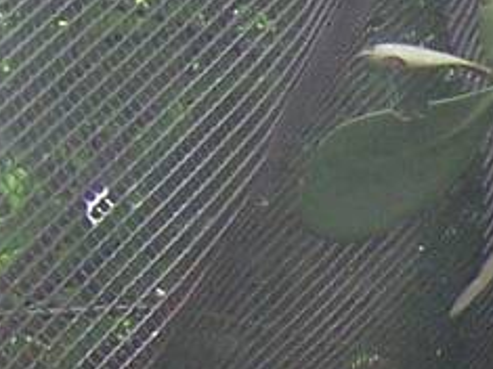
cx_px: 1041
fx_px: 3203
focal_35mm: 225
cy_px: 847
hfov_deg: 8.3
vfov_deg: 6.3
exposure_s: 1/30
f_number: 3.4
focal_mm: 5.5
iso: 140
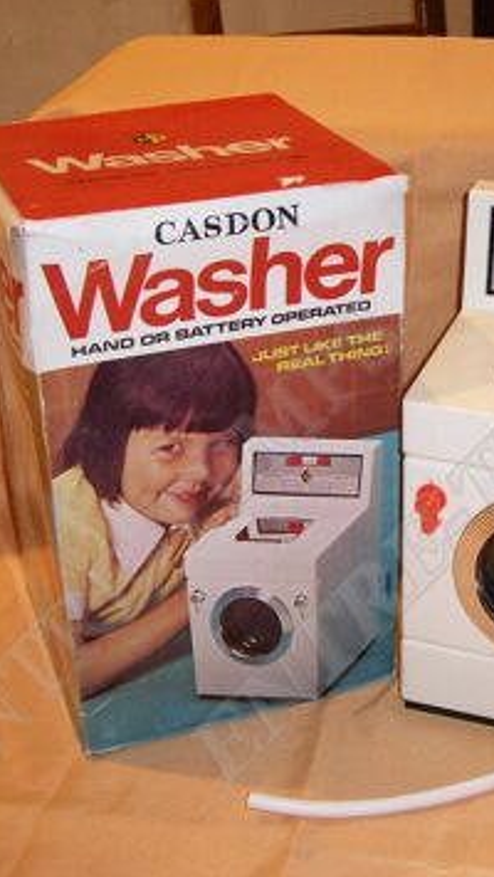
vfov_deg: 37.2
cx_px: 388
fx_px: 1303
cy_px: 435
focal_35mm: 56
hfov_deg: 21.2
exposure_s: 1/50
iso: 400
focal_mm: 6.2
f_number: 2.7
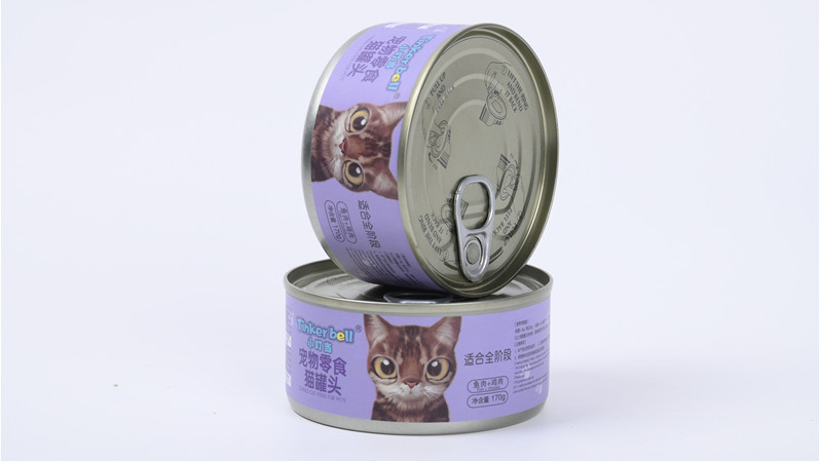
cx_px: 410
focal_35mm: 126
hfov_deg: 17.0
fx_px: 2737
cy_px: 237
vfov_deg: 9.6
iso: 100
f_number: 11
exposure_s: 1/125
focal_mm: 120
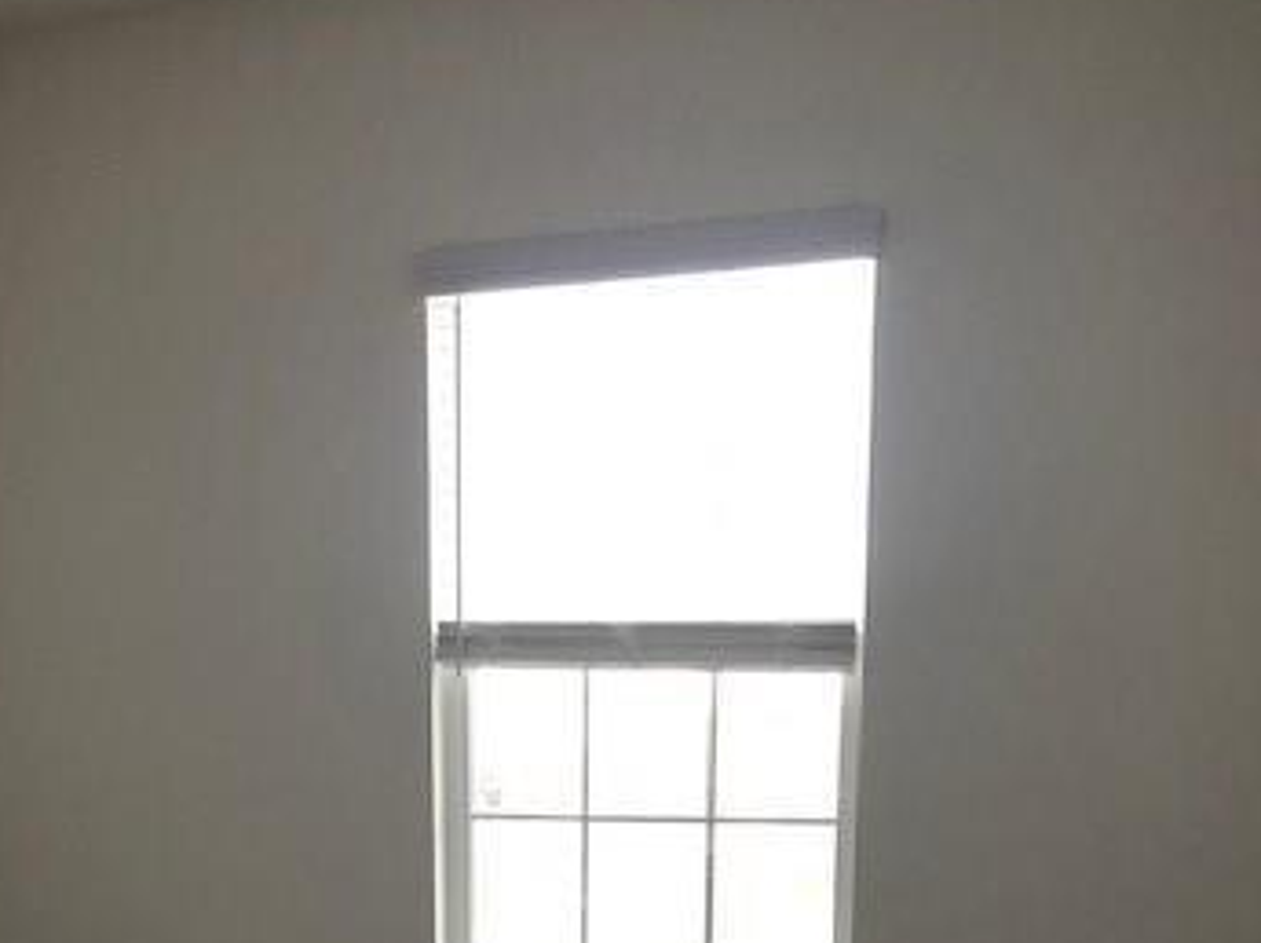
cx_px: 413
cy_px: 1056
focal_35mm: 52
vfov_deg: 25.7
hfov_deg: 36.5
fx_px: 1892
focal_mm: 4
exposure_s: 1/30
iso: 25
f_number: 1.8
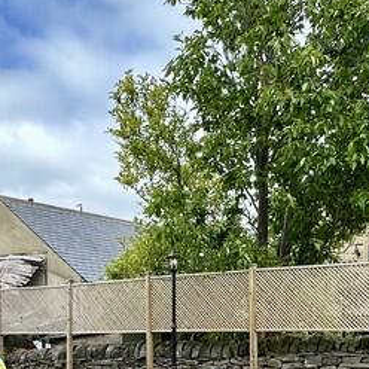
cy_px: 362
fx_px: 615
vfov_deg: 31.1
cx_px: 177
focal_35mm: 51
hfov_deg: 33.4
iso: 40
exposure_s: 1/550
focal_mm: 2.22
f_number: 2.2
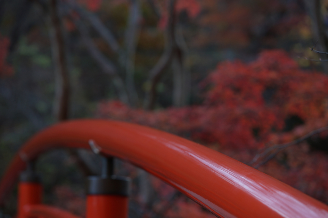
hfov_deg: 18.6
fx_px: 1002
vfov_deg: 12.4
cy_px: 109
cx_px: 164
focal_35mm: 110
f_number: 3.5
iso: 160
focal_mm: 110
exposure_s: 1/125
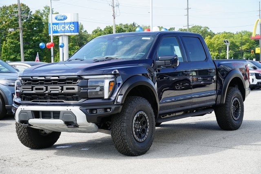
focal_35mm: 70
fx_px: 508
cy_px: 87
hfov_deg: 28.8
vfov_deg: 19.5
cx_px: 130
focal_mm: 70
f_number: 9
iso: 100
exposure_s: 1/100
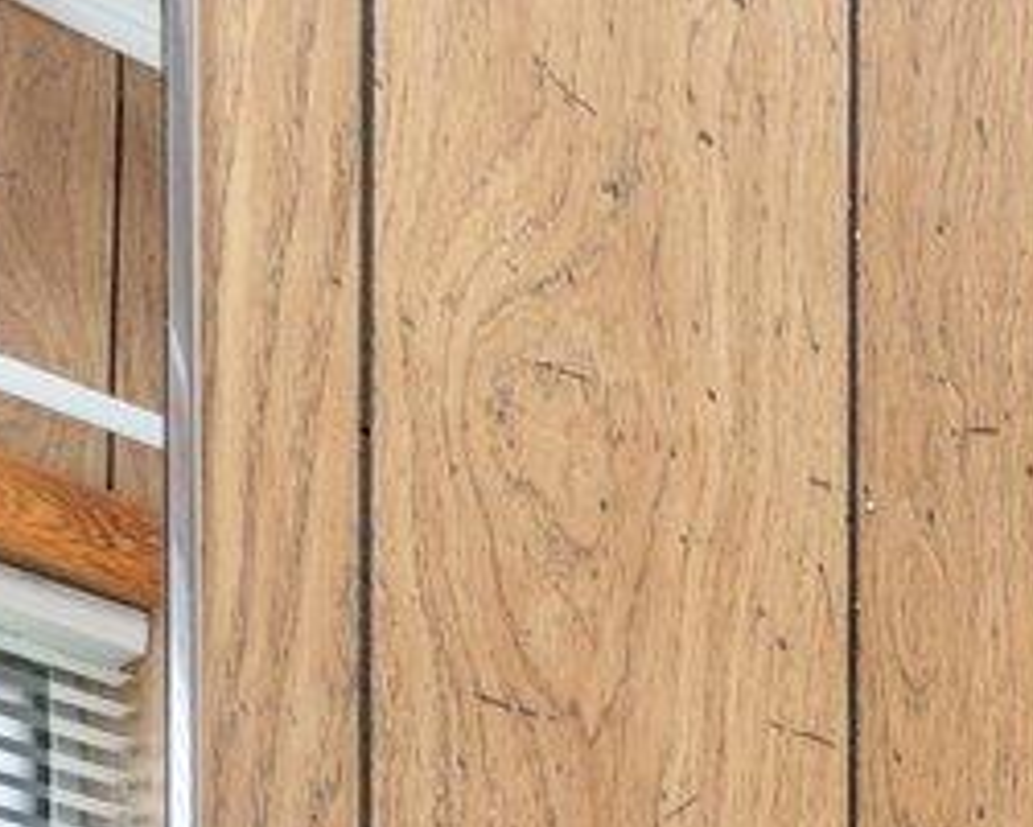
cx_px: 1650
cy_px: 2201
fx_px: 3273
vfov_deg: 11.1
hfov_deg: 16.1
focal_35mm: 107
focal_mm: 14
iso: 125
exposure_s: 1/30
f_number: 9
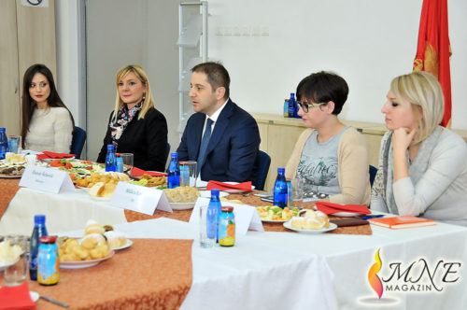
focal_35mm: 66
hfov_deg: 30.5
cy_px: 155
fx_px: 855
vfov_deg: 20.6
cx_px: 234
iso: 1000
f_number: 4.5
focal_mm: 44
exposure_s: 1/125
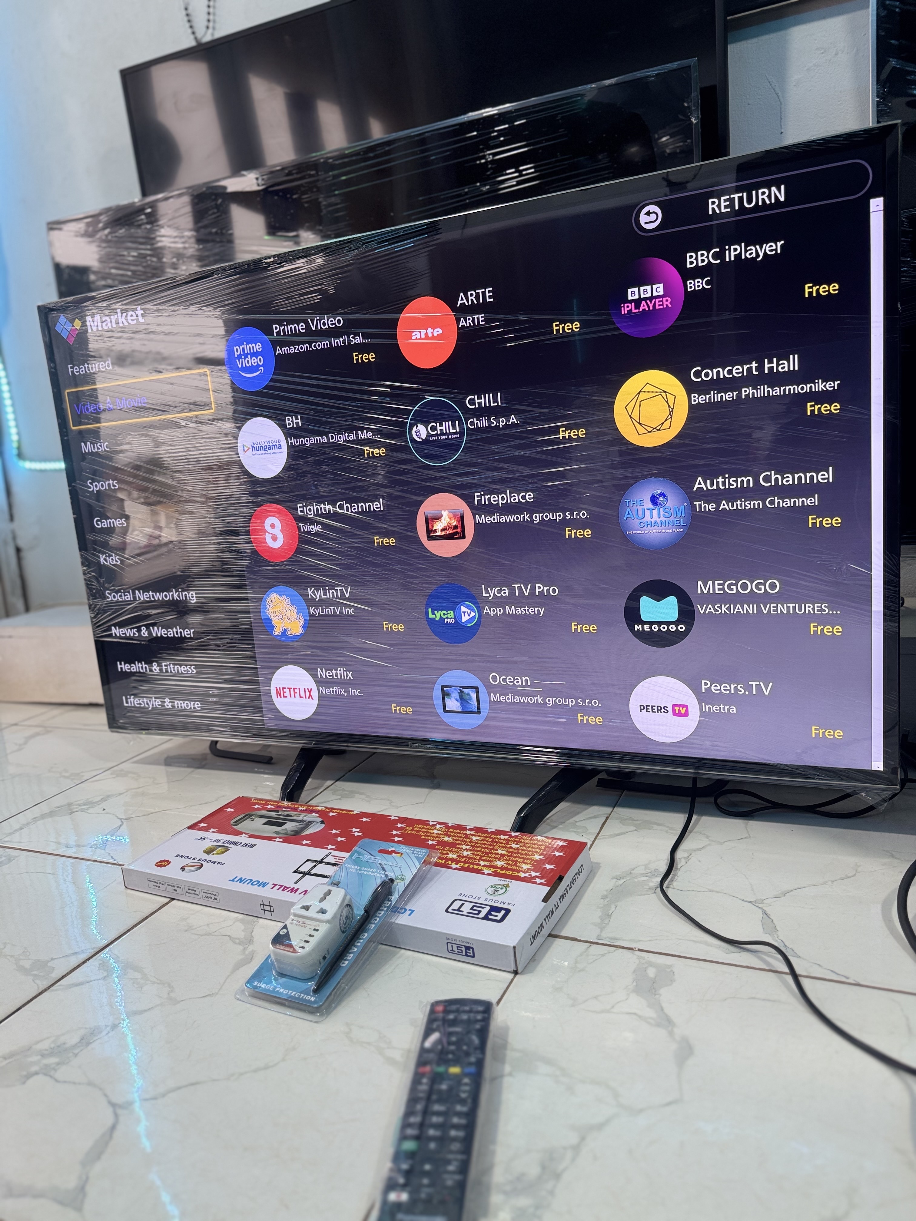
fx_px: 847
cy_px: 610
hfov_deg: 56.8
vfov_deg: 71.6
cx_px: 458
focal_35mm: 24
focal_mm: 6.76
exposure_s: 1/50
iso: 160
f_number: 1.78
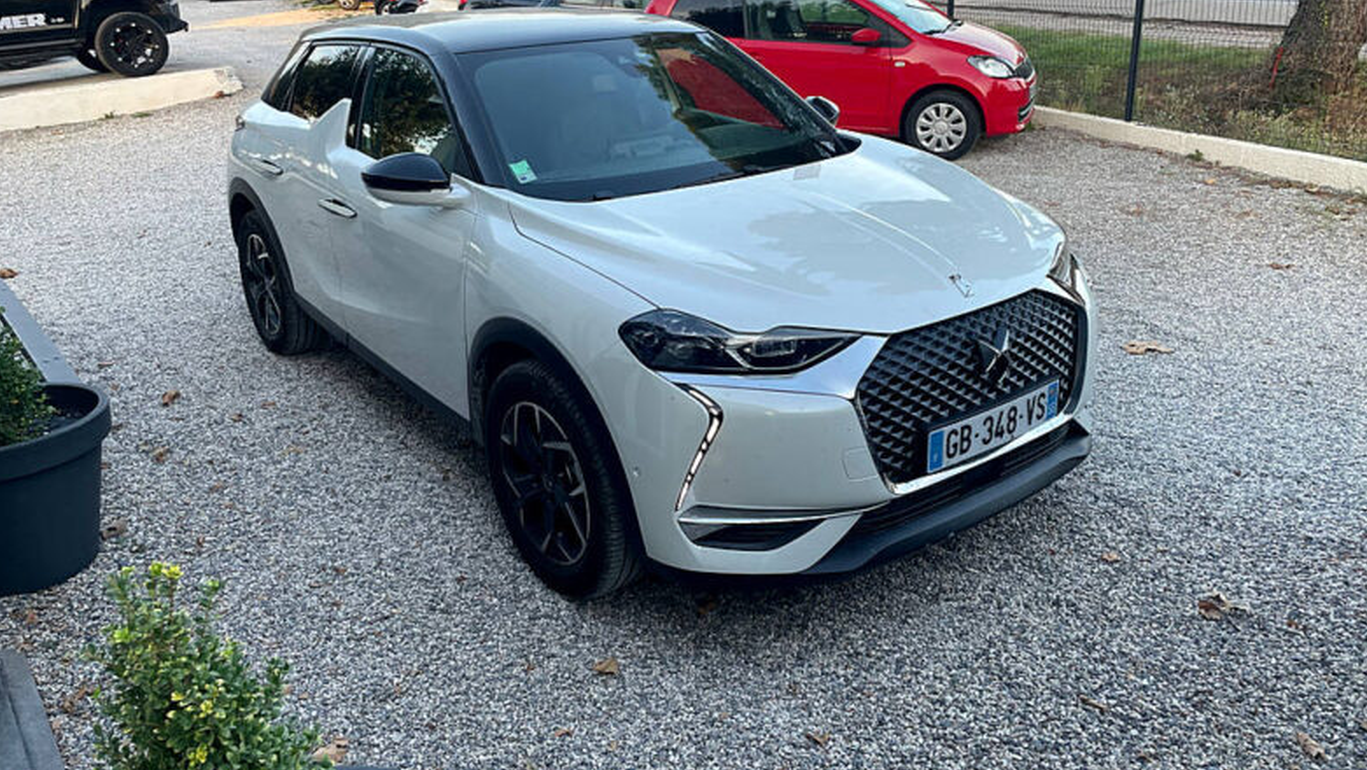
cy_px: 313
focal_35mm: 29
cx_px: 681
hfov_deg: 66.0
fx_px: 1052
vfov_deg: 40.1
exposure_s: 1/136
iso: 32
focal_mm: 4.2
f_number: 1.6
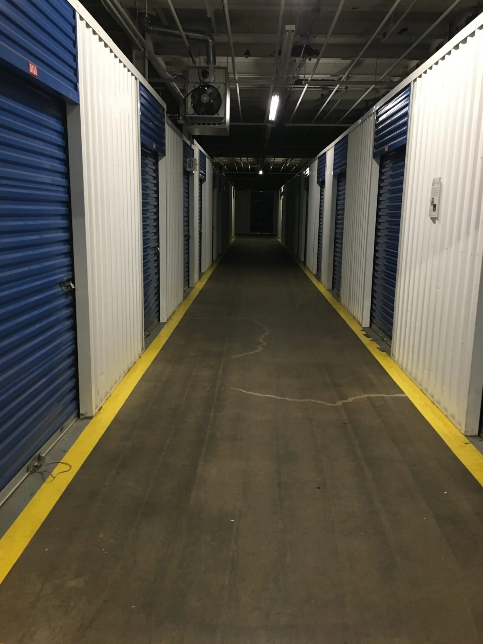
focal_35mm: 29
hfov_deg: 48.2
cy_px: 322
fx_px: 540
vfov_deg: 61.7
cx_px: 242
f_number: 2.2
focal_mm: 4.15
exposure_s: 1/30
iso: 125
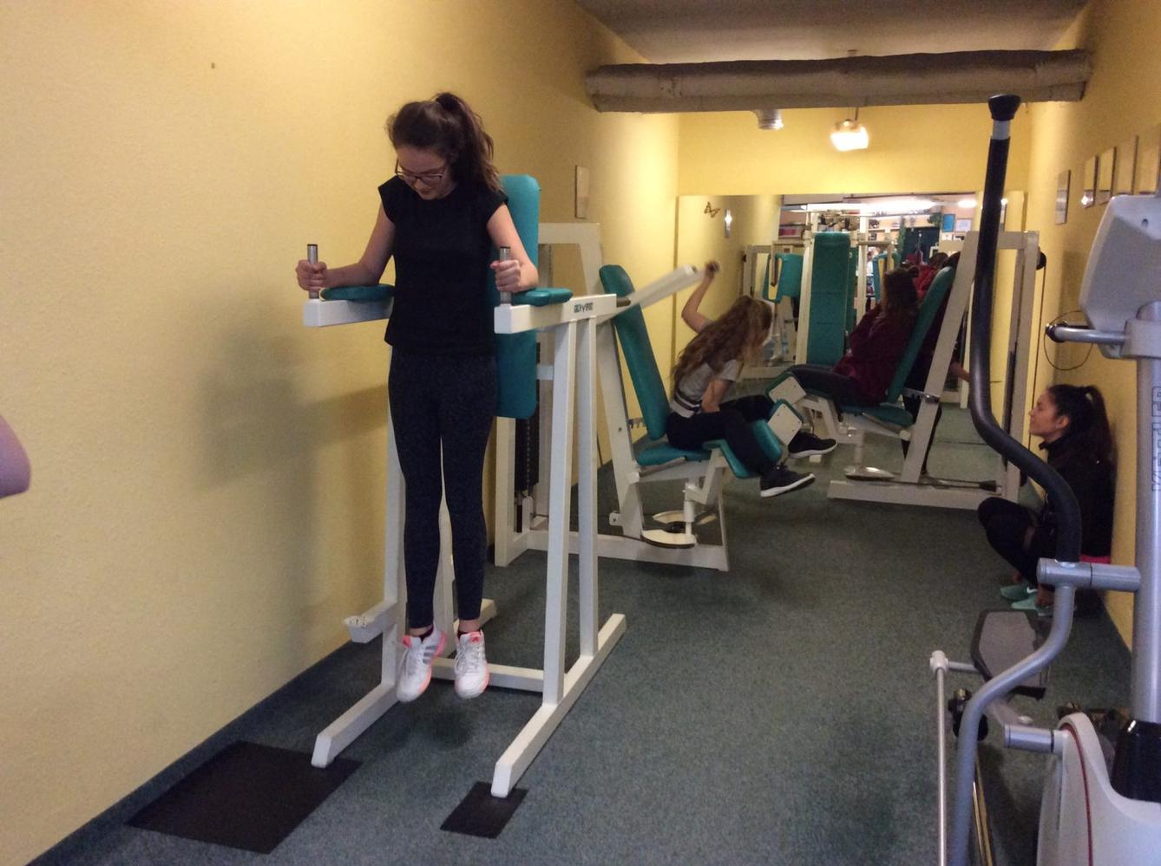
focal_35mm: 32
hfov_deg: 56.9
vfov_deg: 44.0
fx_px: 1072
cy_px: 433
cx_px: 580
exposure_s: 1/25
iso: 200
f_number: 2.4
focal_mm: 3.3
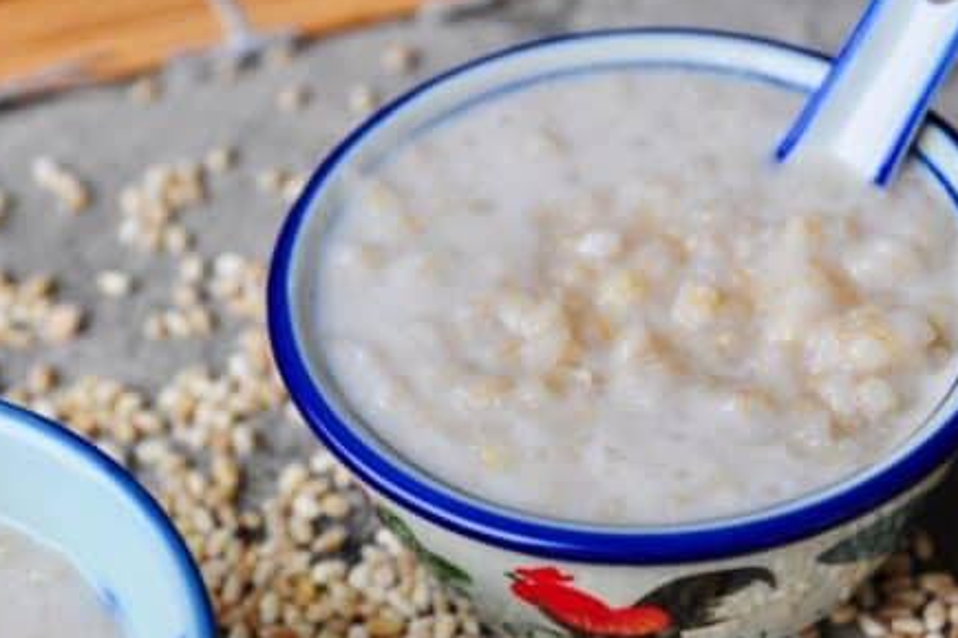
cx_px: 478
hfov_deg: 20.2
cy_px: 381
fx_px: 2687
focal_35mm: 101
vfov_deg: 13.5
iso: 160
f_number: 4.8
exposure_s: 1/180
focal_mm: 50
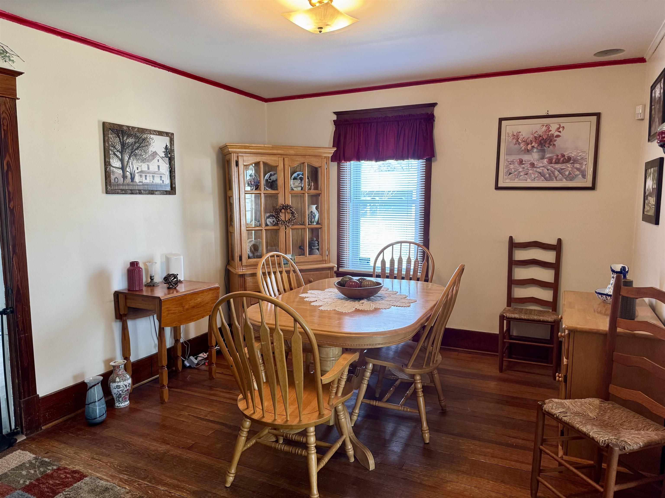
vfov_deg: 56.8
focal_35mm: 24
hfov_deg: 71.6
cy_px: 249
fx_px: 461
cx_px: 332
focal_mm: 6.76
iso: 250
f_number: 1.78
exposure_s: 1/60
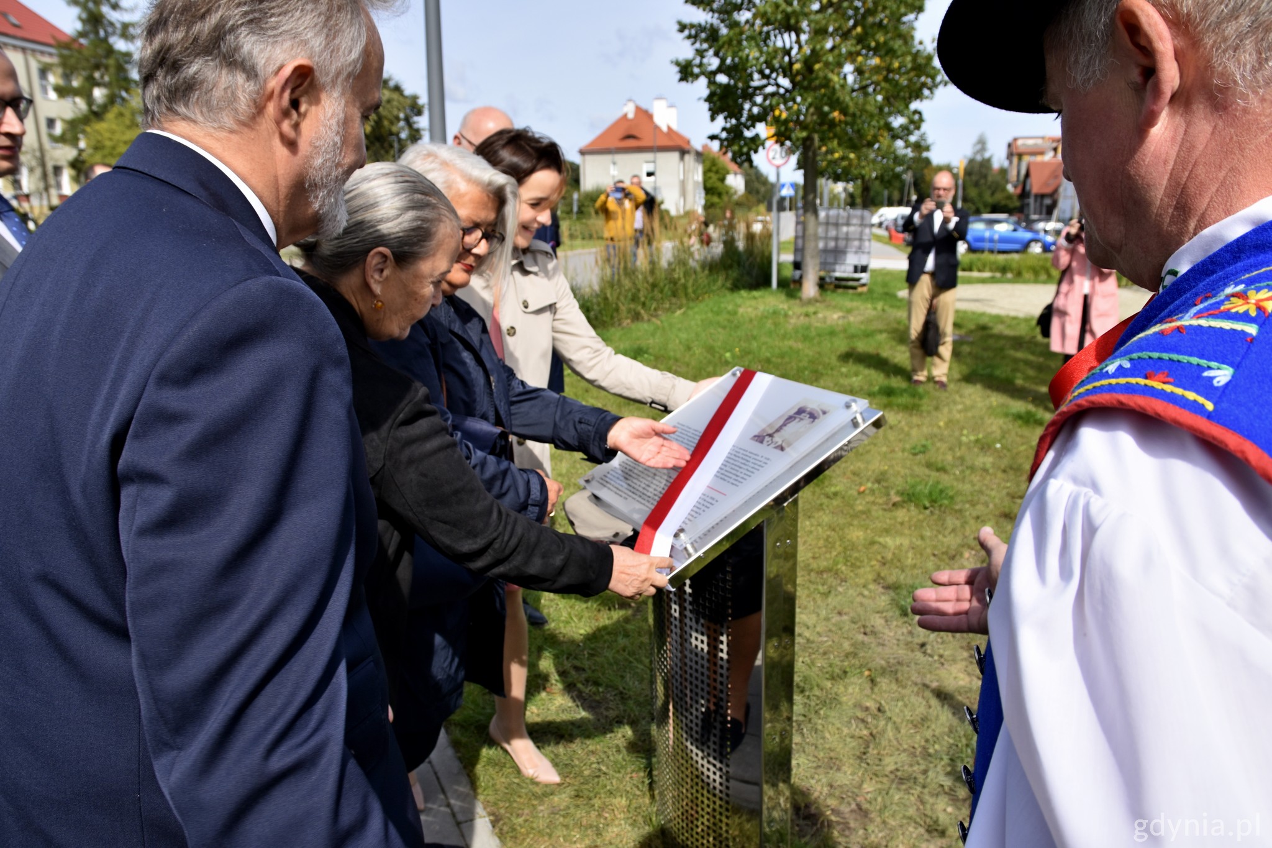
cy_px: 424
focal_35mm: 26
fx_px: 901
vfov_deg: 50.4
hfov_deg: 70.4
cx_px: 636
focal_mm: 17
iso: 100
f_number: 6.3
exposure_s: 1/400
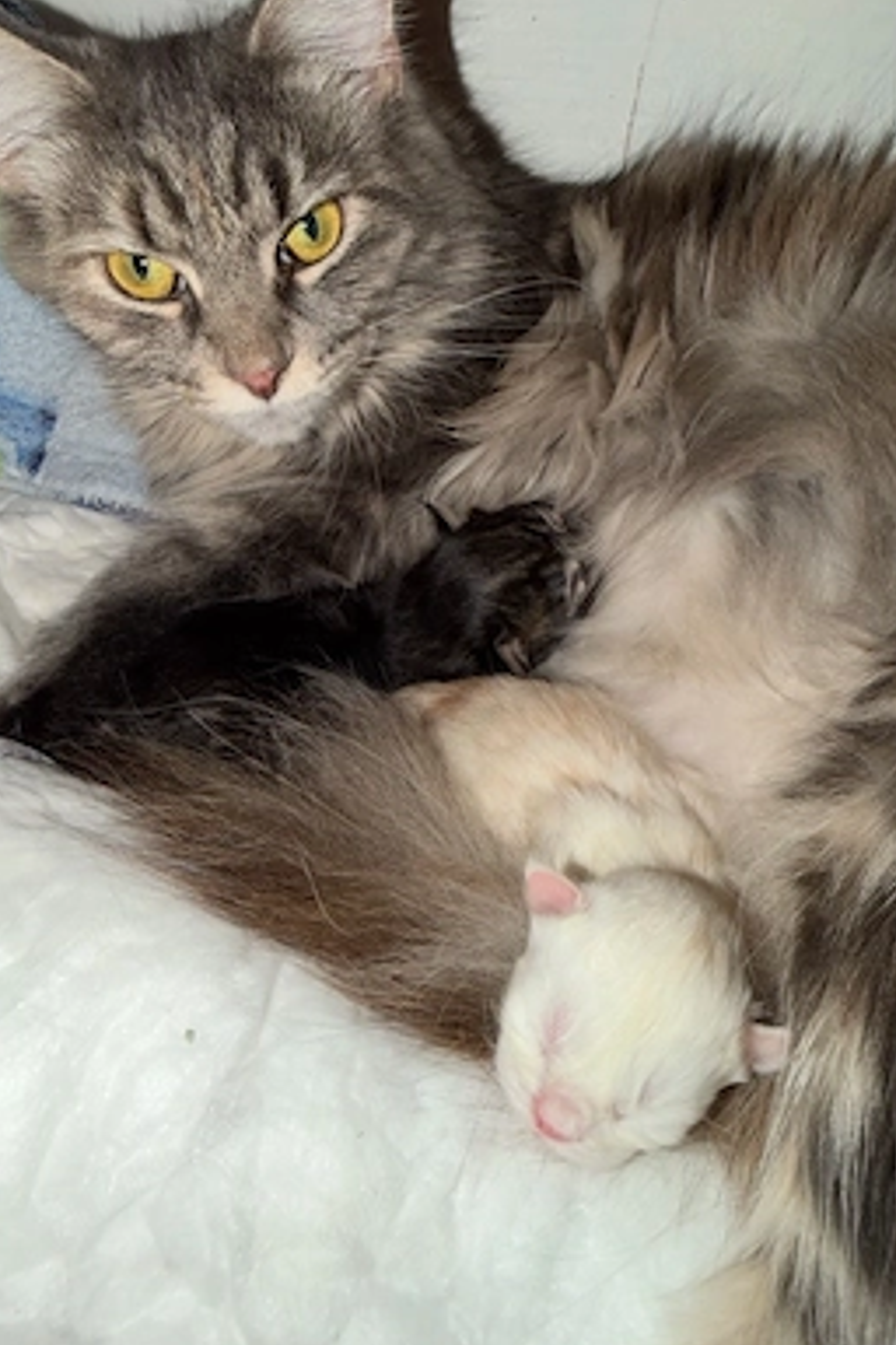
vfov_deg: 69.4
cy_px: 662
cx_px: 494
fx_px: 971
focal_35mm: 26
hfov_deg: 49.5
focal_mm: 2.22
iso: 12
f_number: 2.2
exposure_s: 1/58
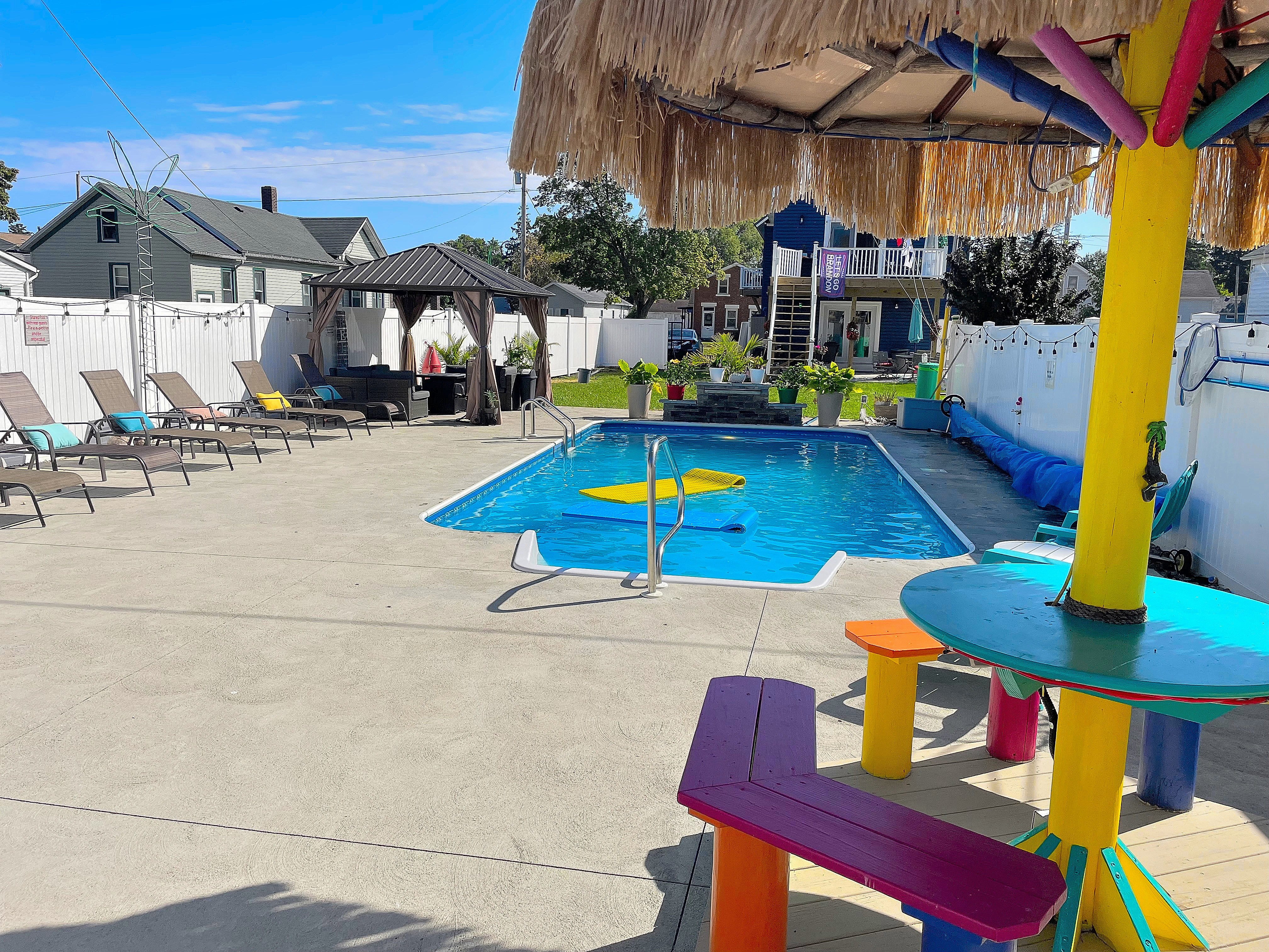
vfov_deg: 53.1
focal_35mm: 26
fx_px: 953
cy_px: 476
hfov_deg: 67.3
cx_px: 634
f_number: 1.6
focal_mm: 4.2
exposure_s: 1/4831
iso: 32
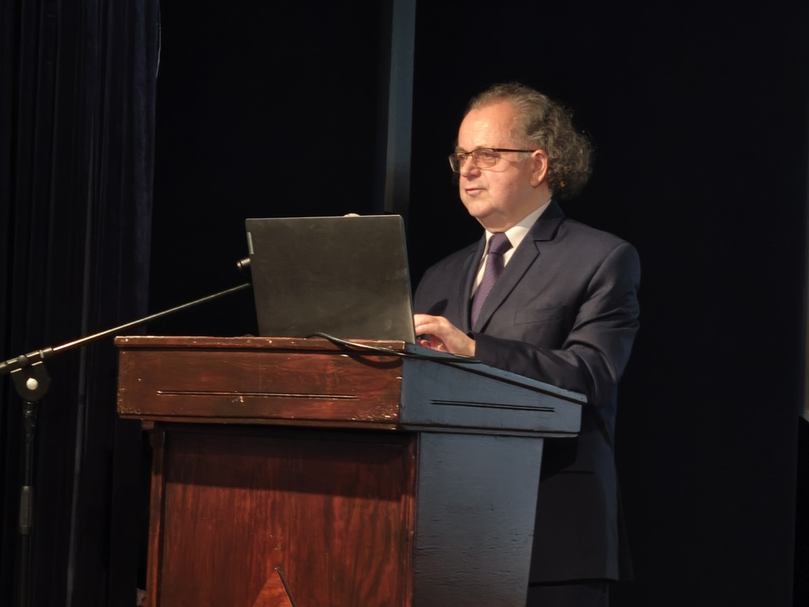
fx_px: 2804
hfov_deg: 16.4
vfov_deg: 12.3
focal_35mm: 120
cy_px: 304
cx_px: 404
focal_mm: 8.8
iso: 3200
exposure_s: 1/25
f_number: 2
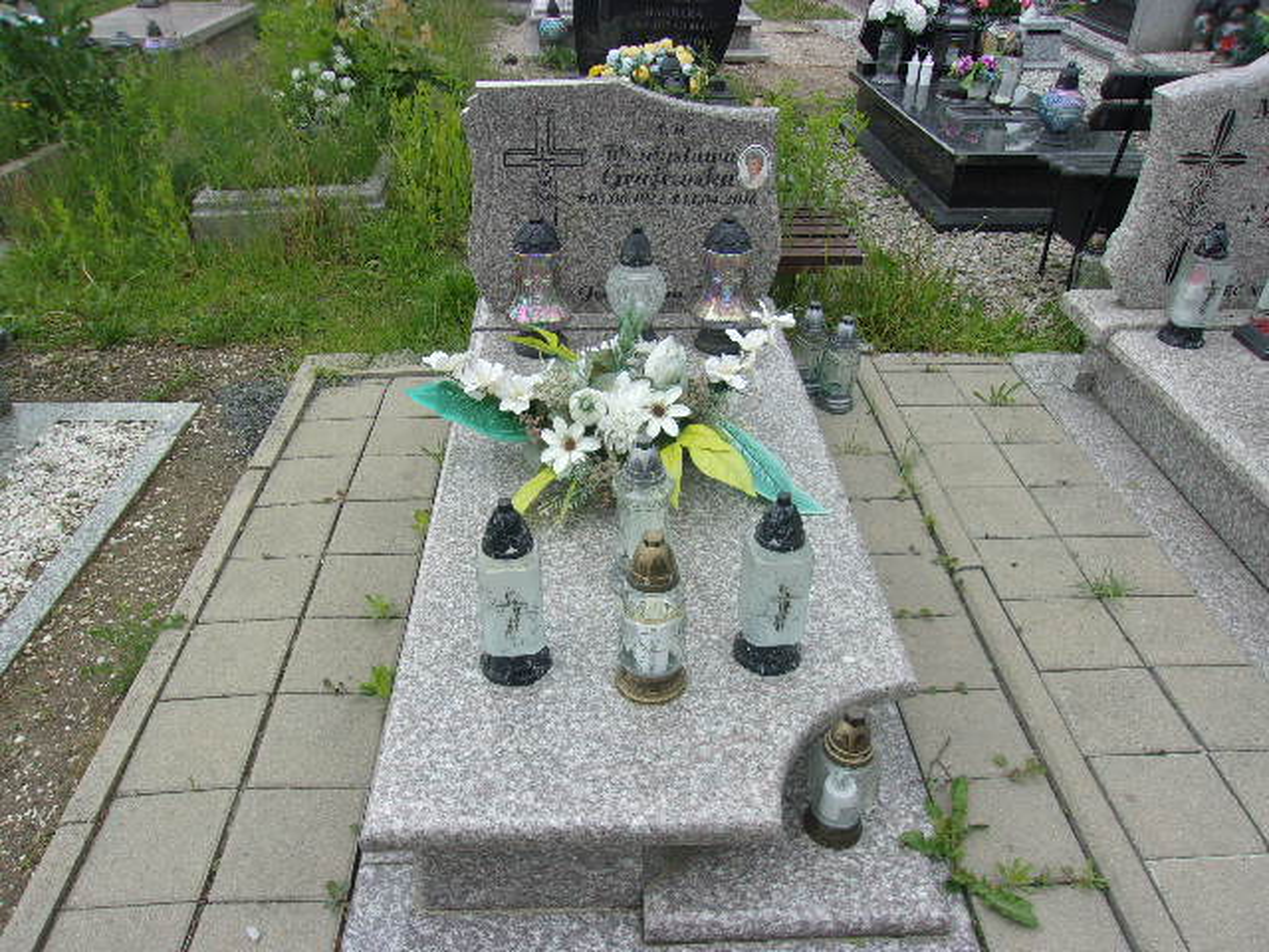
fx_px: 990
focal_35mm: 27
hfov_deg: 65.3
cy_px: 476
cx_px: 634
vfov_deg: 51.4
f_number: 3
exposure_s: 1/180
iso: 80
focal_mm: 4.9
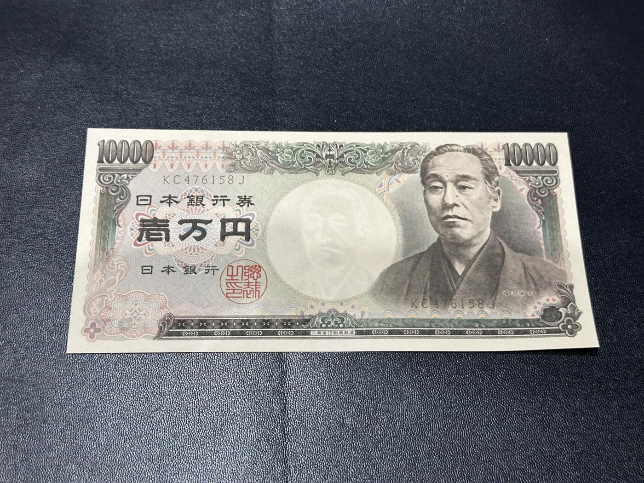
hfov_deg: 39.7
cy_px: 242
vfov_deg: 30.3
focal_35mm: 48
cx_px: 322
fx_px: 893
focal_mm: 6.86
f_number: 1.78
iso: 125
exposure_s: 1/50
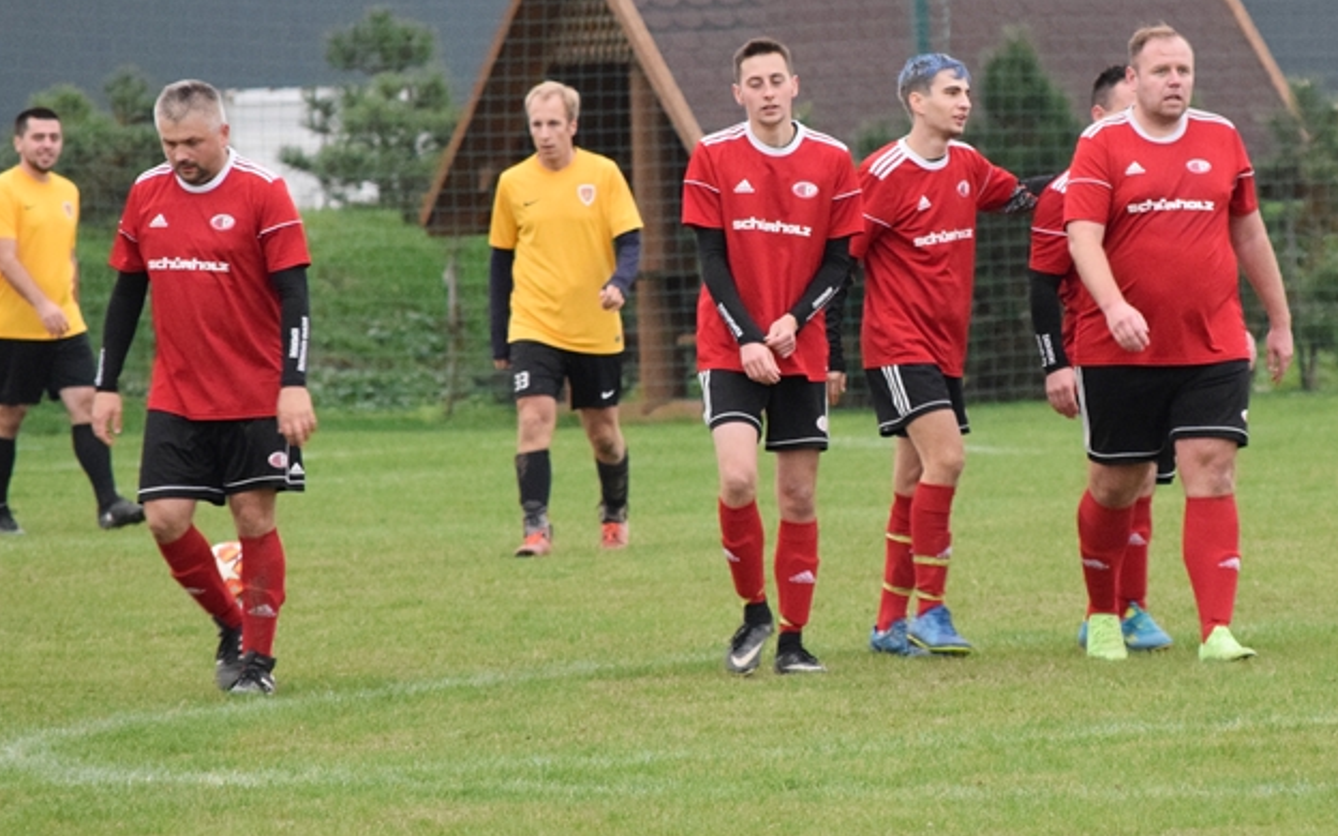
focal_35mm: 382
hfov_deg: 5.5
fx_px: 13930
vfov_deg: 3.4
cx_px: 744
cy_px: 347
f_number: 5.6
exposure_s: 1/160
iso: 3200
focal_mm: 200
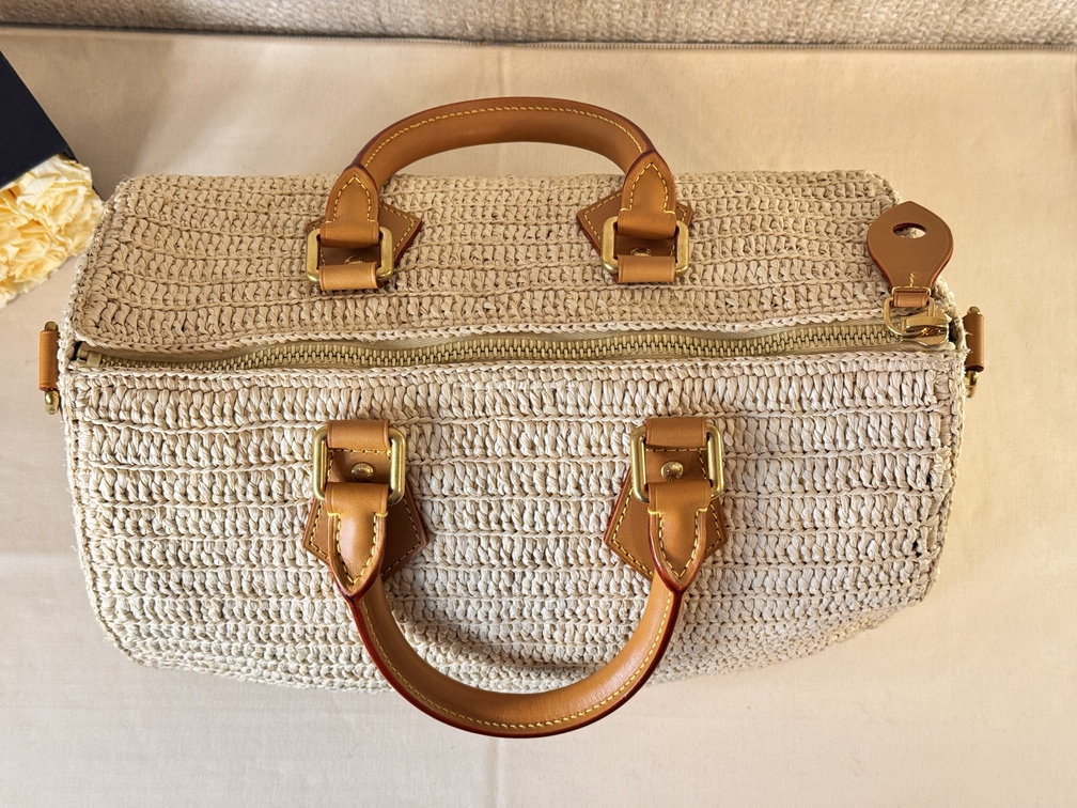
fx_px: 1493
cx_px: 538
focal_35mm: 48
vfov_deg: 30.3
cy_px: 404
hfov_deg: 39.7
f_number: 1.78
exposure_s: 1/53
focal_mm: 6.76
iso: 160
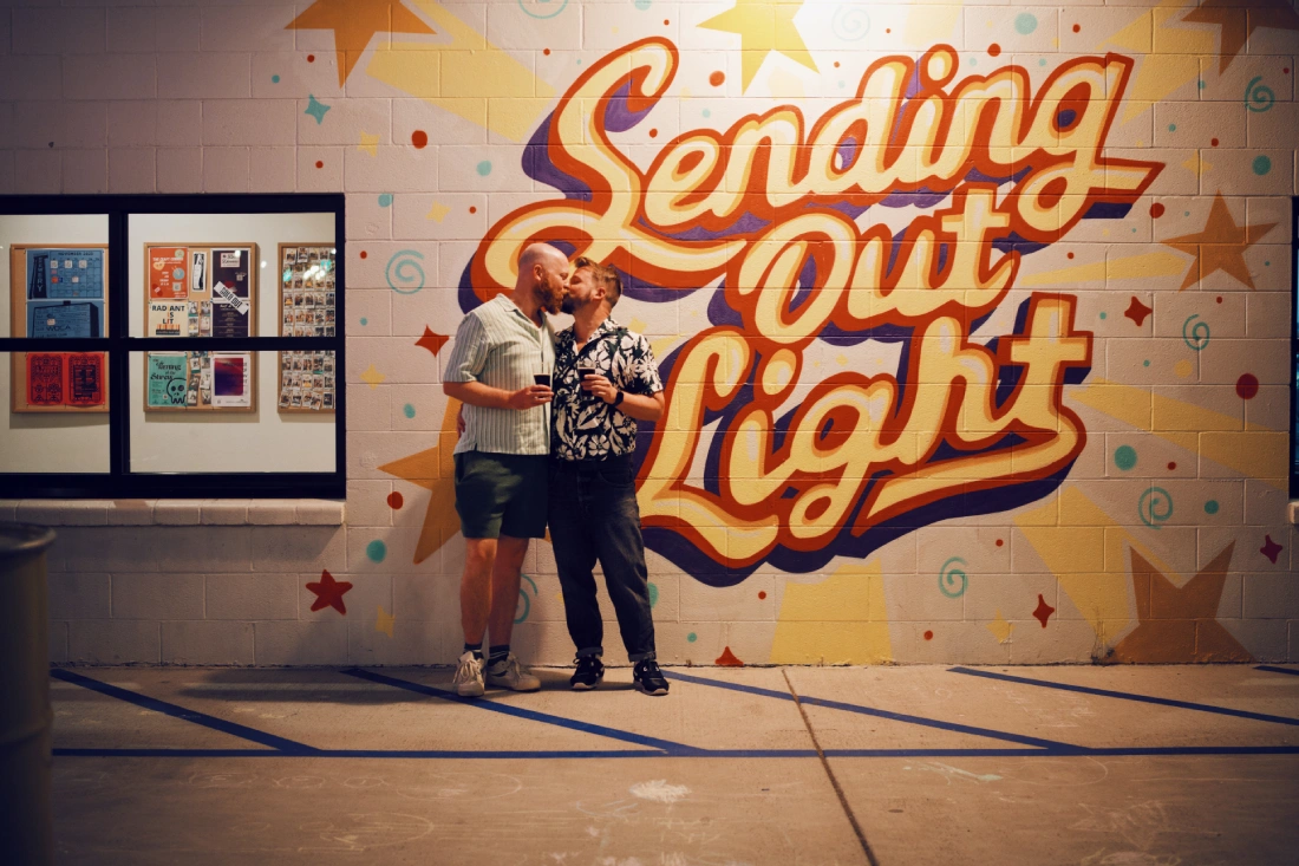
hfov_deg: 47.4
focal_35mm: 41
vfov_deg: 32.6
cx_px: 650
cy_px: 433
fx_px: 1479
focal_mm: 27
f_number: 1.2
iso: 320
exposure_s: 1/40
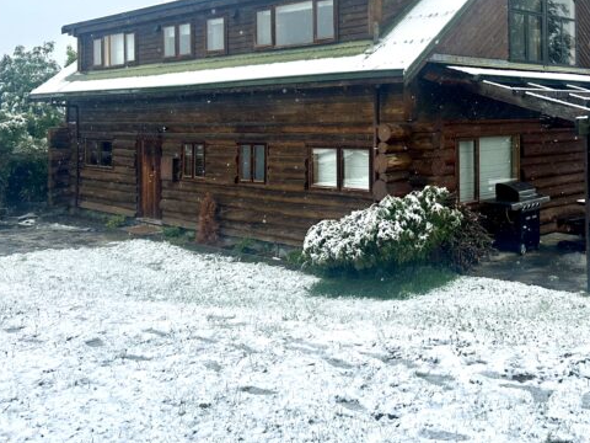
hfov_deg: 45.2
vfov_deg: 35.0
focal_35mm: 40
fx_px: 682
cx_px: 441
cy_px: 98
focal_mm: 6.86
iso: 80
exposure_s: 1/2882
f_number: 1.78
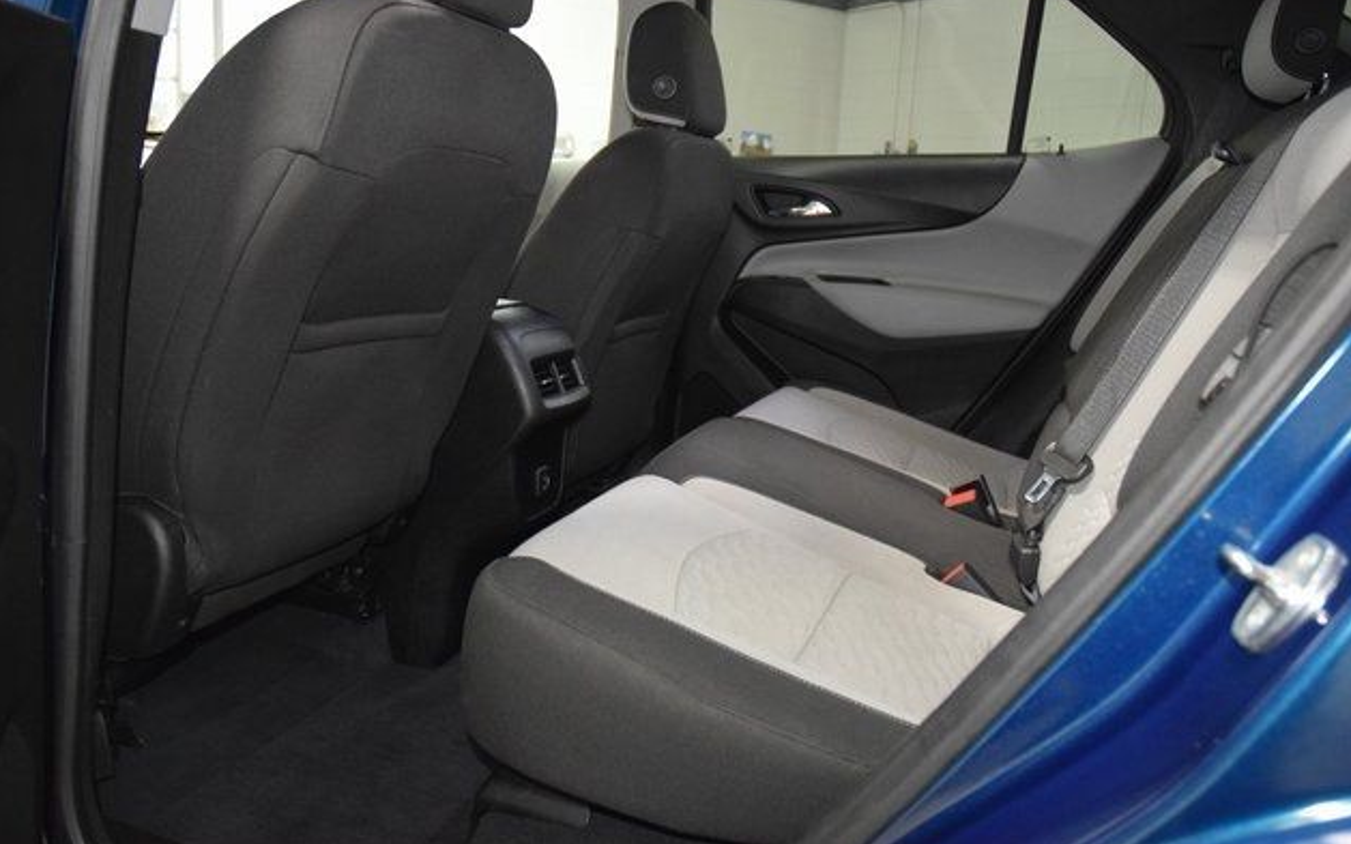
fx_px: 1031
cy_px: 401
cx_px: 666
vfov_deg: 44.5
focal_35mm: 28
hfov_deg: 66.5
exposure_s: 1/50
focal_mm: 18
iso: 3200
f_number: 3.5
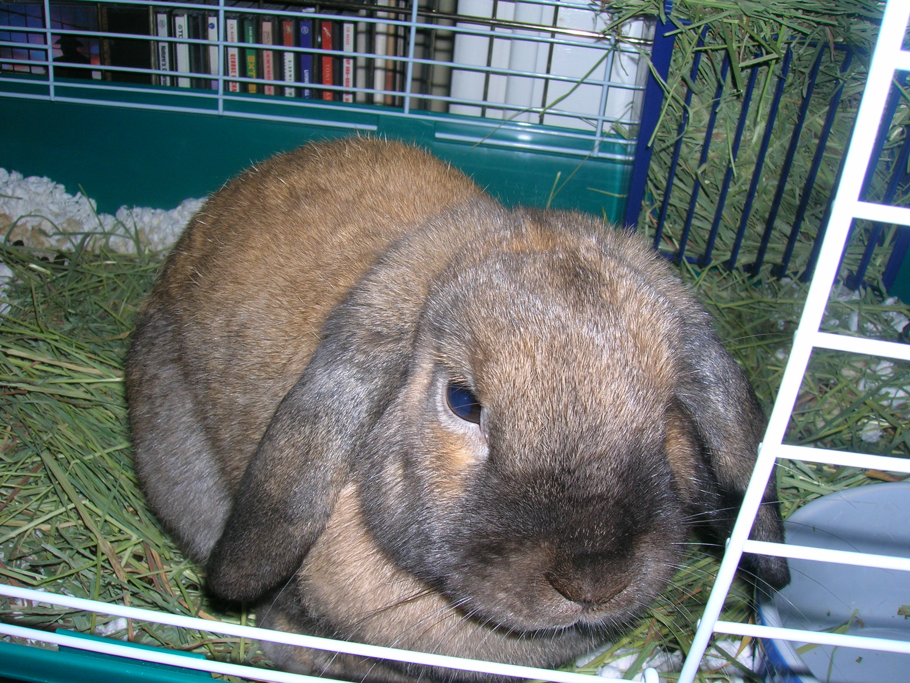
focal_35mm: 34
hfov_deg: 54.0
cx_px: 455
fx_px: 894
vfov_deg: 41.8
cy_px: 342
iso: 50
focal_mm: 5.7
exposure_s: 1/60.1
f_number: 4.9
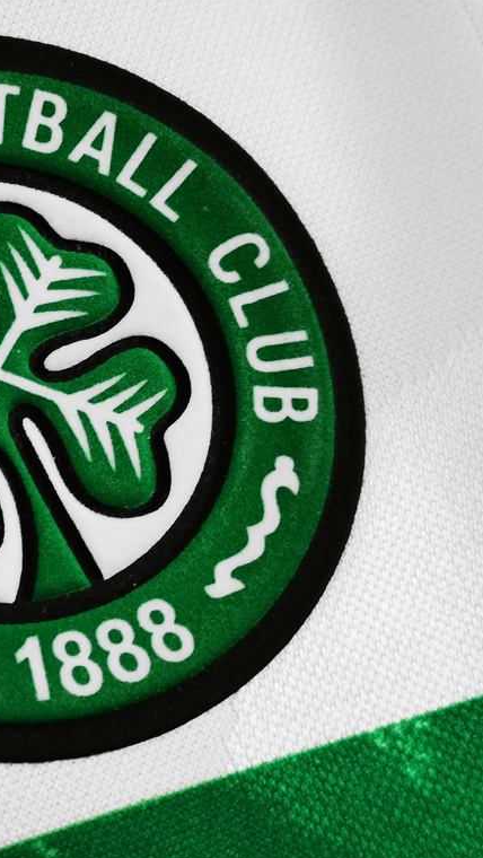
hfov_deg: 13.1
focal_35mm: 91
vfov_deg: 23.4
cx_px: -15
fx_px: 2070
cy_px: 430
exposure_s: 1/60
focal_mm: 5.58
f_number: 1.8
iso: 125
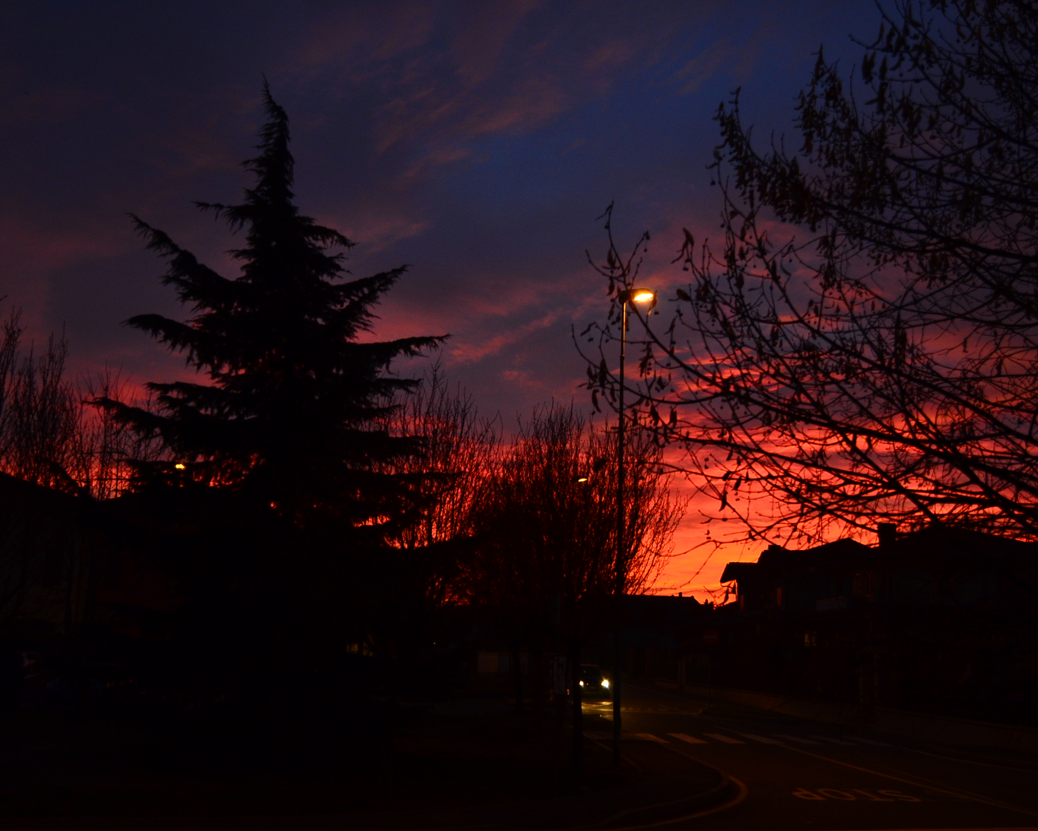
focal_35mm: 41
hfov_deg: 44.8
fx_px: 1260
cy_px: 416
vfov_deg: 36.5
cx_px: 519
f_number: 5.6
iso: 800
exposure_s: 1/13
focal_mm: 24
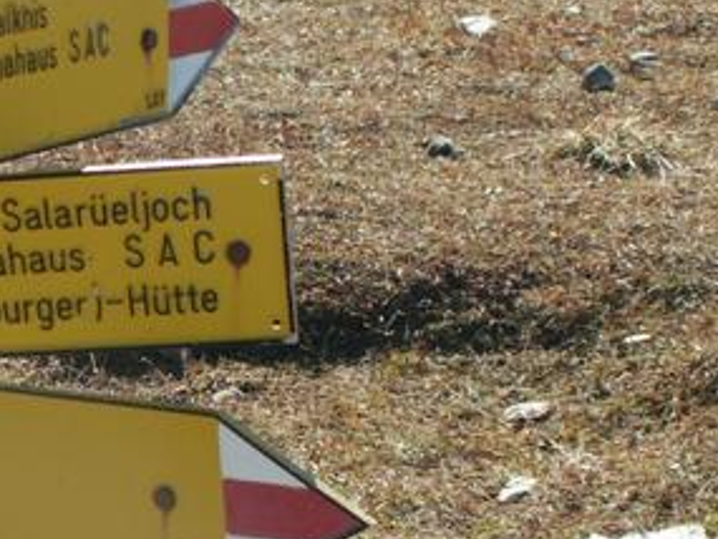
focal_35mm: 148
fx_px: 3071
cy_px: 350
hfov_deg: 13.1
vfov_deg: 10.0
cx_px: -83
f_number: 4
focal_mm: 11.06
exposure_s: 1/400
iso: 50
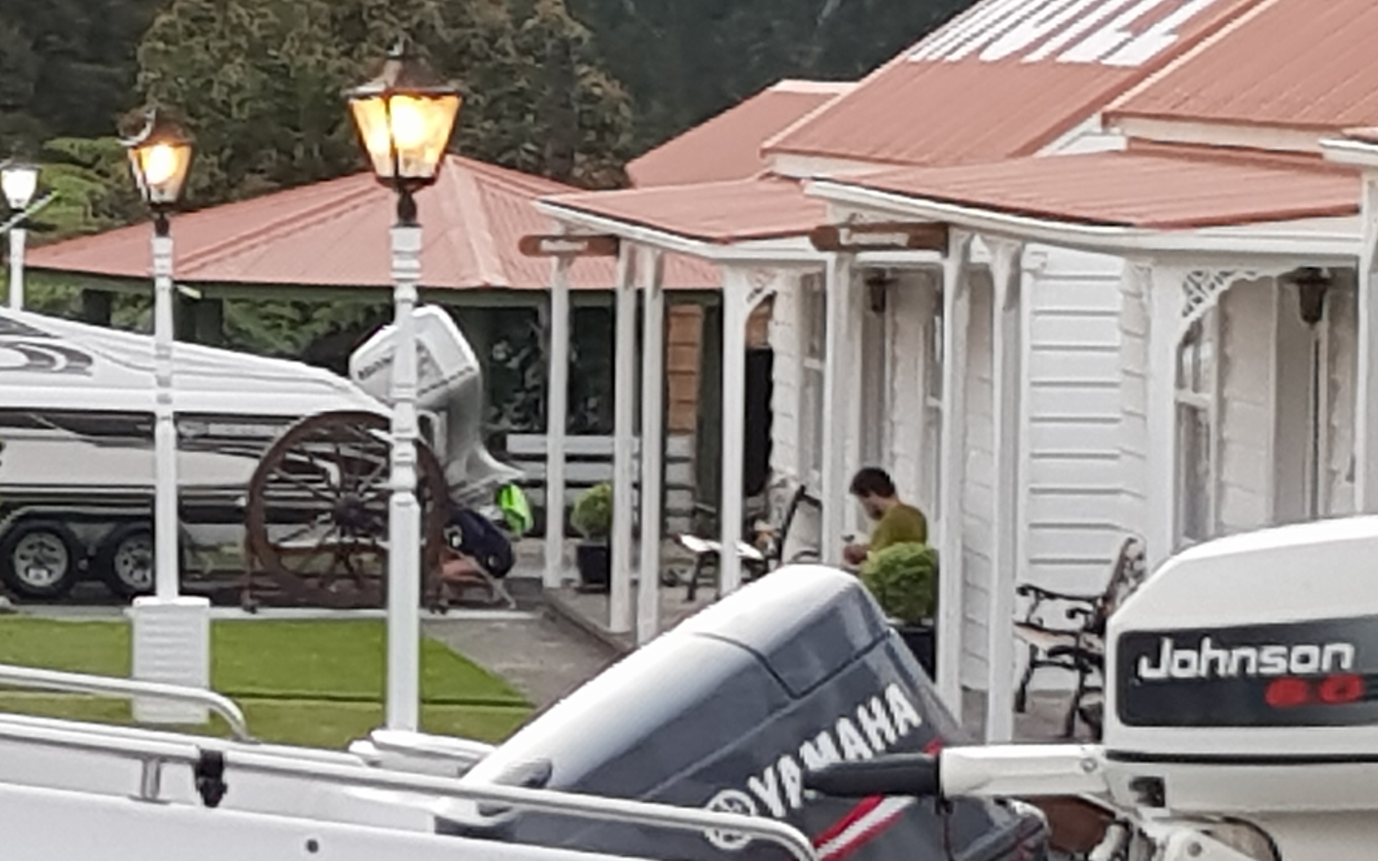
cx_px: 373
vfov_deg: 27.7
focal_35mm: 46
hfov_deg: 42.4
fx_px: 1728
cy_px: 236
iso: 80
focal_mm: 4.2
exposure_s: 1/50
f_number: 1.7
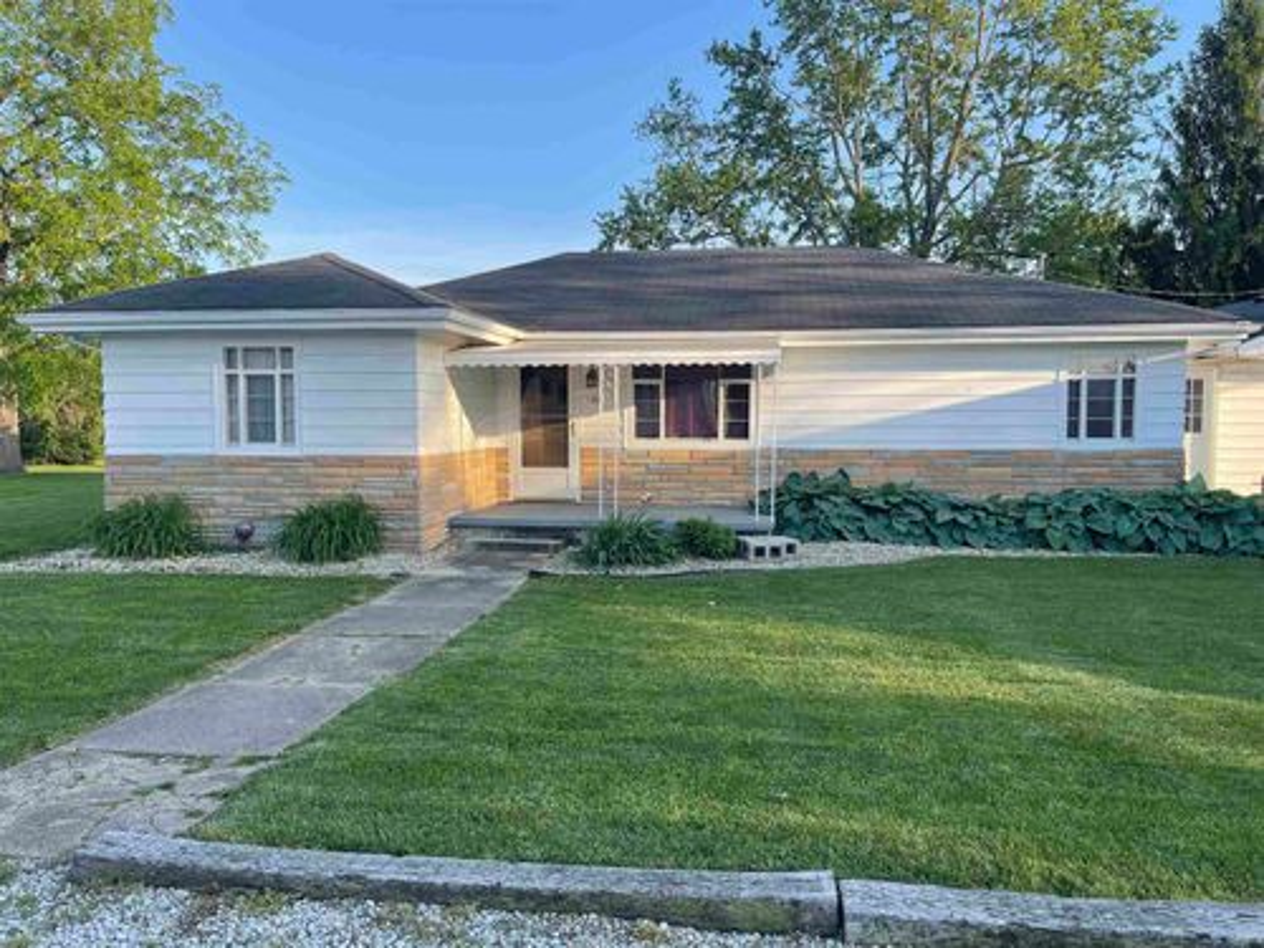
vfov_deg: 54.9
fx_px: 913
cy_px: 474
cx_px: 632
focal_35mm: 25
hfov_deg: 69.4
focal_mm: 5.1
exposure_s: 1/861
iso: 32
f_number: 1.6
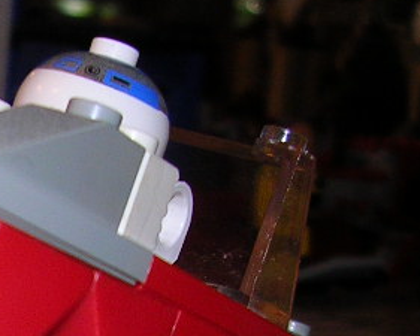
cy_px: 527
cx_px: -143
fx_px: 1679
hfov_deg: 13.7
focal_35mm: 135
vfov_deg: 10.9
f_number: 2.8
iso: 50
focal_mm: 5.8
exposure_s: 1/60.1
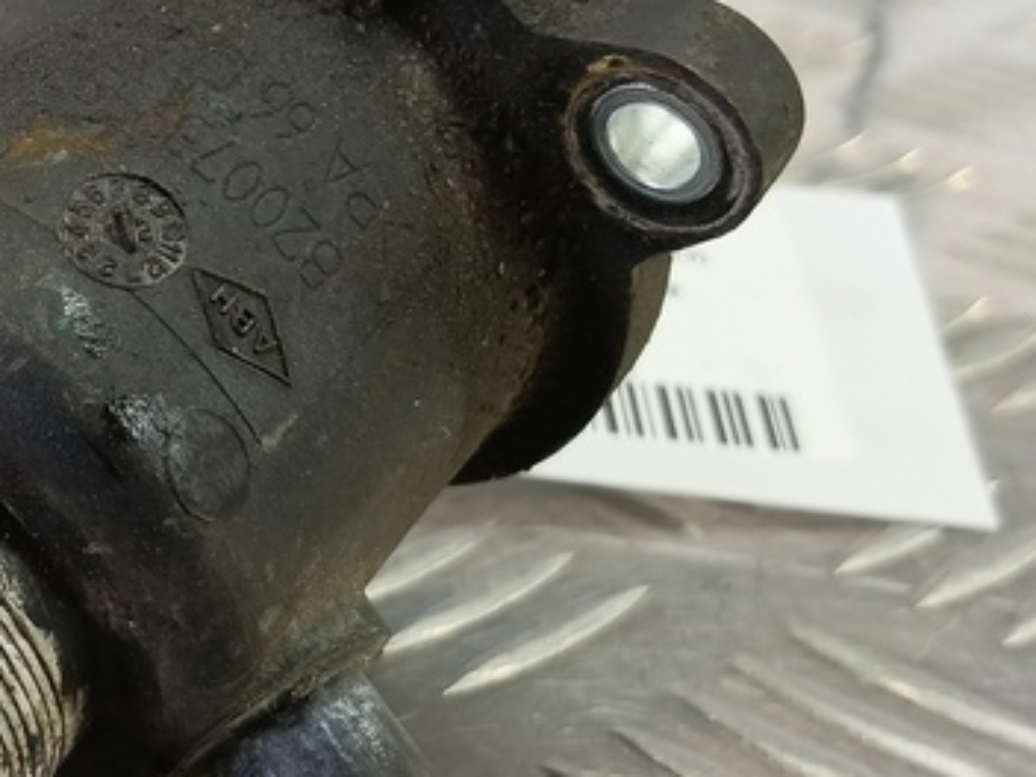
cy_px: 453
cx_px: 127
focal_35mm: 67
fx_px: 2005
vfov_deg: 21.9
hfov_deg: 28.0
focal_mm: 4.11
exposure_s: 1/50
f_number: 1.6
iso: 166
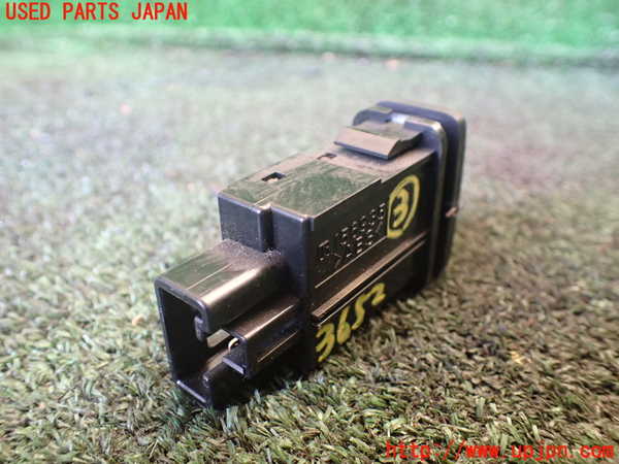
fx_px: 536
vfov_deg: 46.8
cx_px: 310
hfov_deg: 60.0
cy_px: 232
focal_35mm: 30
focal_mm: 5.4
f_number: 2.3
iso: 800
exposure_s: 1/50
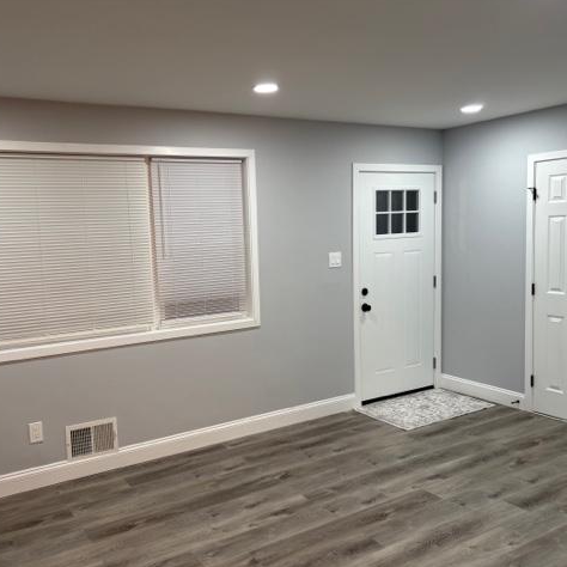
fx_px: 574
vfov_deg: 52.5
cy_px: 282
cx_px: 251
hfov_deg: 52.4
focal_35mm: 31
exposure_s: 1/60
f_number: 1.6
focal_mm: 5.96
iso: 100
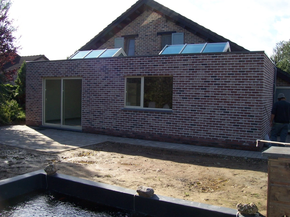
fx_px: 285
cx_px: 145
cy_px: 108
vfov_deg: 41.8
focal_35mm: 34
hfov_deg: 54.0
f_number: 5.6
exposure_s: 1/250
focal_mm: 5.6
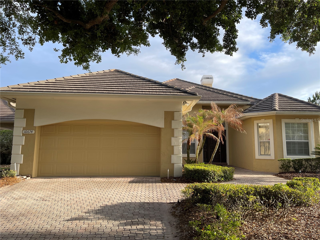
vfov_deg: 54.9
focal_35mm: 25
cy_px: 120
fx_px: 231
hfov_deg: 69.4
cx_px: 160
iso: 32
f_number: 1.6
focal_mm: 5.1
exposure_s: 1/1038
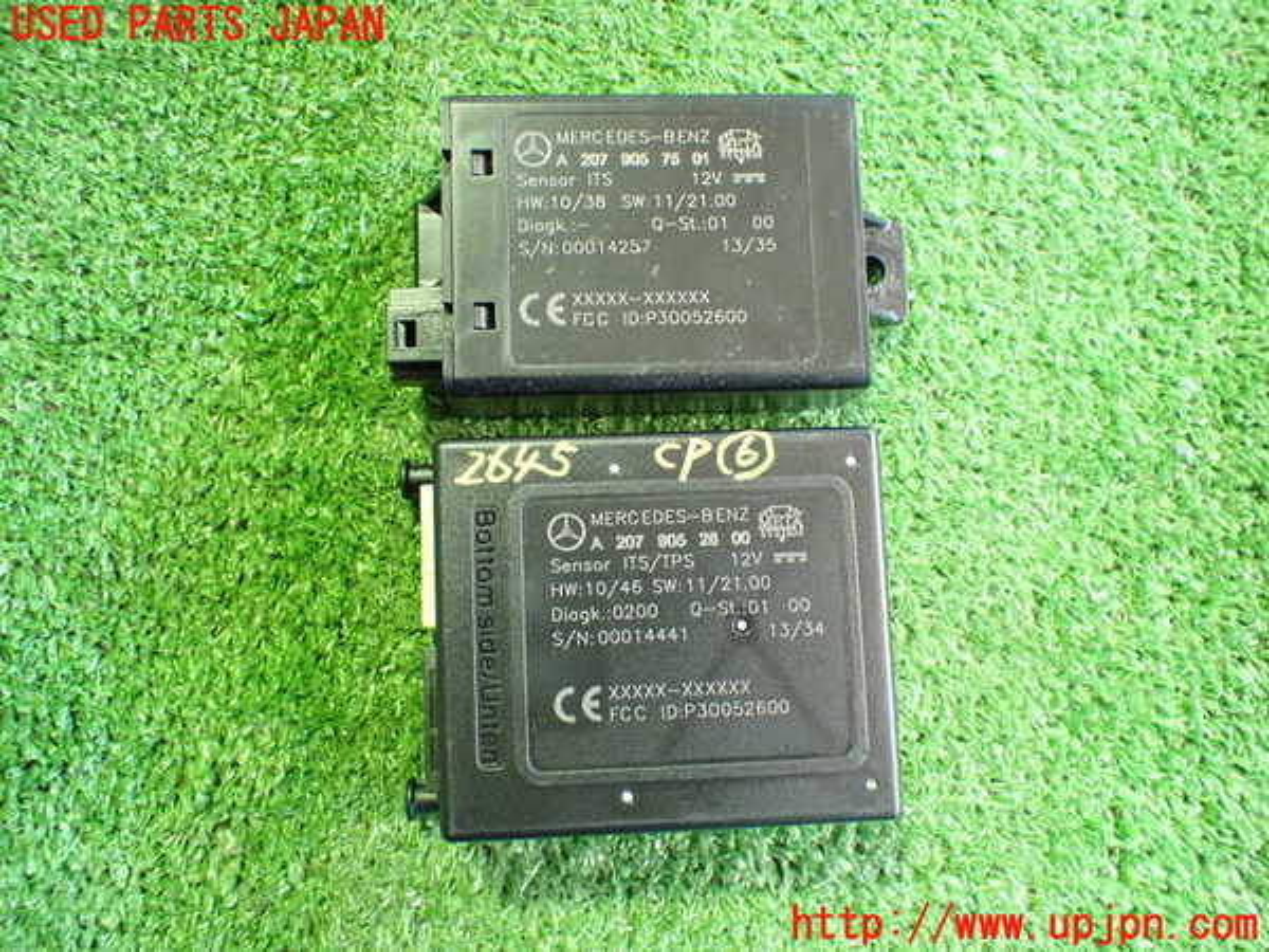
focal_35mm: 30
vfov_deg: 46.8
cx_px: 634
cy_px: 476
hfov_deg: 60.0
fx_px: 1100
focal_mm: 5.4
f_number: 2.3
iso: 1000
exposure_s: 1/30
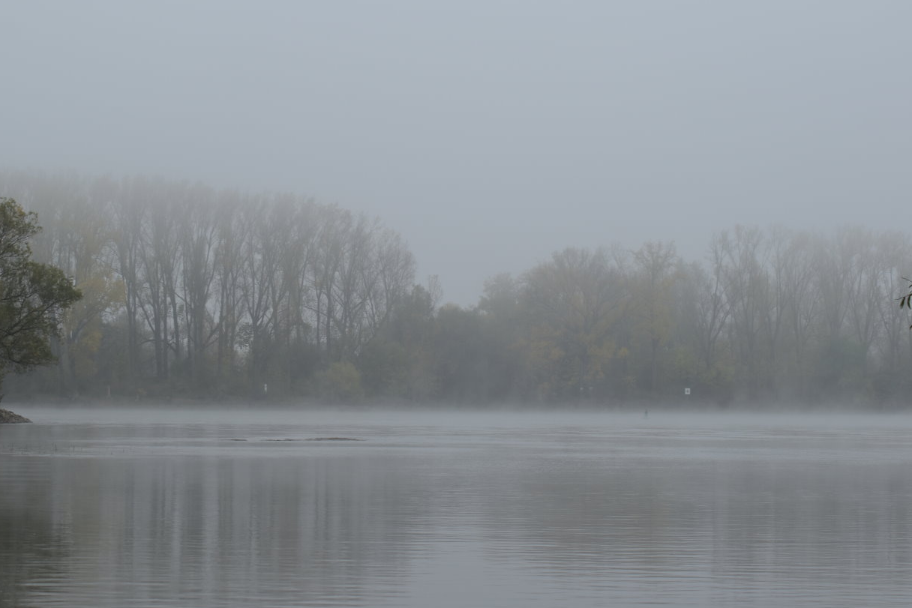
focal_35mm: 114
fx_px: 2888
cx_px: 450
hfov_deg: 17.9
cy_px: 316
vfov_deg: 12.0
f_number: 9
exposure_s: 1/100
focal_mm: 70
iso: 125
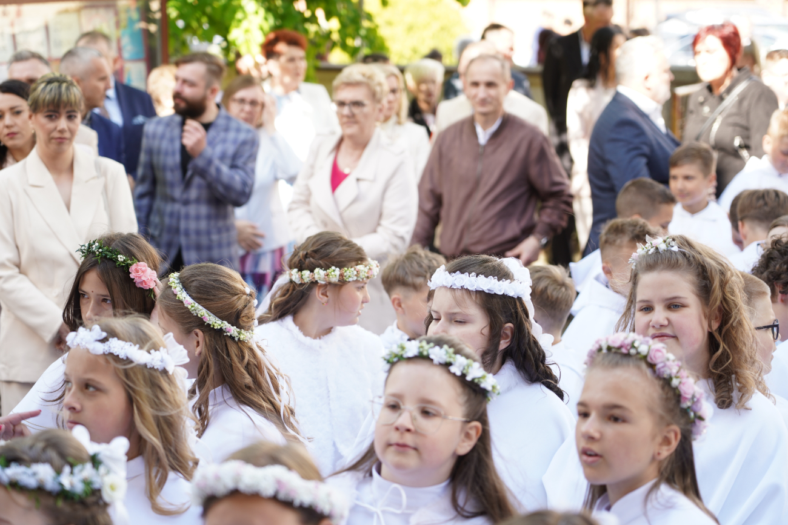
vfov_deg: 13.0
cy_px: 262
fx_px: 2298
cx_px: 394
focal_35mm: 105
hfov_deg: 19.5
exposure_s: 1/100
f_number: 4.5
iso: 160
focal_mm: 105
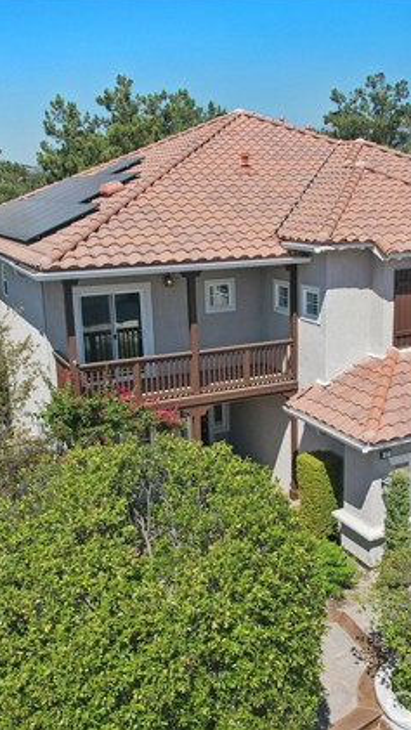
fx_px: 678
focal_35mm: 35
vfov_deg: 56.6
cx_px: 302
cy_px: 362
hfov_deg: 33.2
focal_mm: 8.4
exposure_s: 1/2500
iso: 120
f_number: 2.8
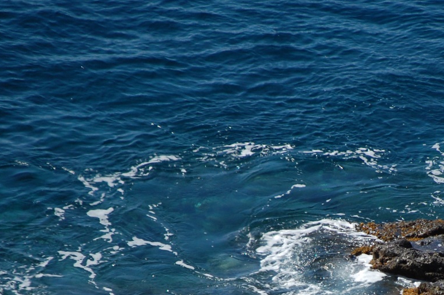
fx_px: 7677
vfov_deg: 2.2
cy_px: 305
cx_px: 371
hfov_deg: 3.3
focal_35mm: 623
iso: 400
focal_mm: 200
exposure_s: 1/2000
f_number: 5.6
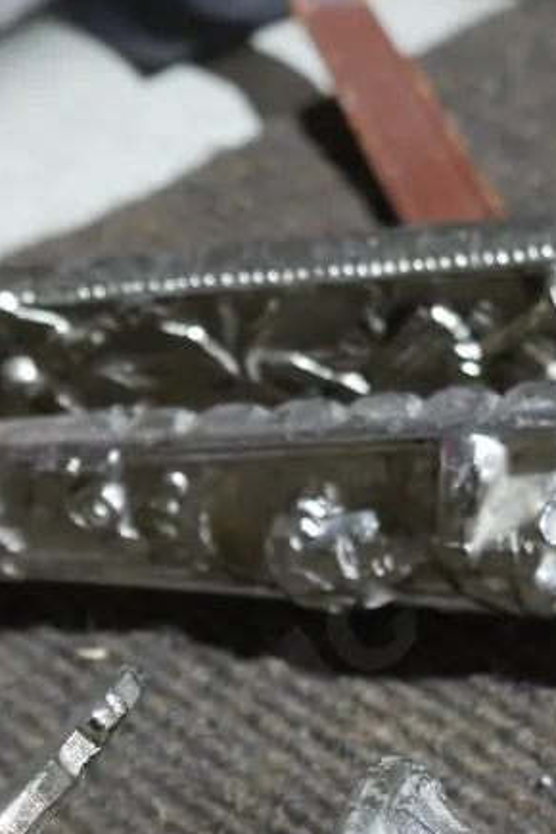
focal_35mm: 98
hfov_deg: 14.0
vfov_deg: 20.6
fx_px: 2270
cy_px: 672
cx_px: 305
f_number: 4.4
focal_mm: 20
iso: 1250
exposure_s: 1/60
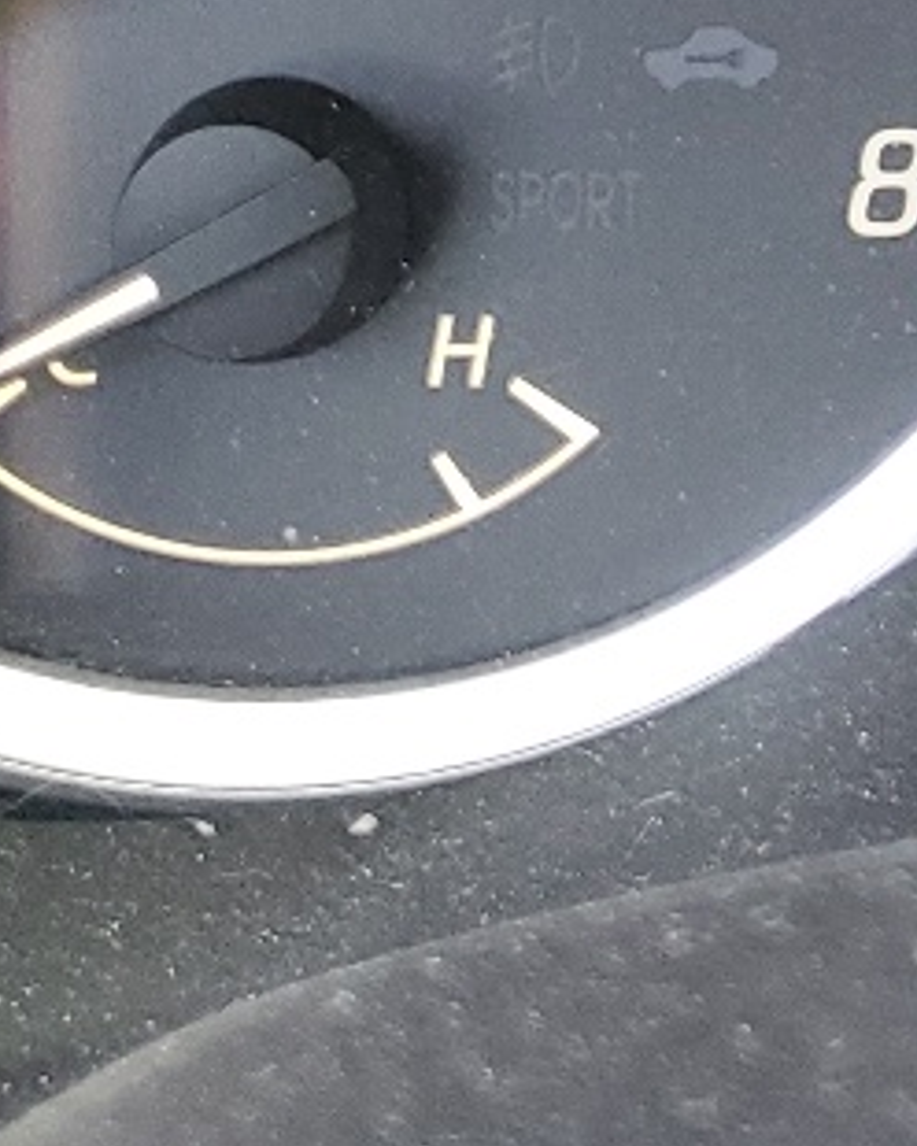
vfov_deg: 13.8
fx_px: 4444
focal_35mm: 131
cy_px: -547
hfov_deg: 10.9
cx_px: 1716
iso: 93
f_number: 1.5
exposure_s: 1/120
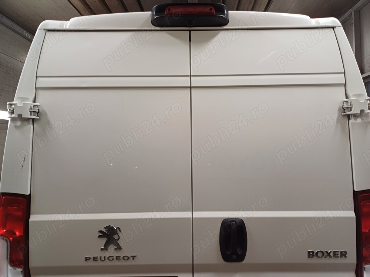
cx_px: 185
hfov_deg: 69.4
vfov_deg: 54.9
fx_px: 267
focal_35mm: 25
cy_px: 138
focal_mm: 4.65
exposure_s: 1/50
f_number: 1.8
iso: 250
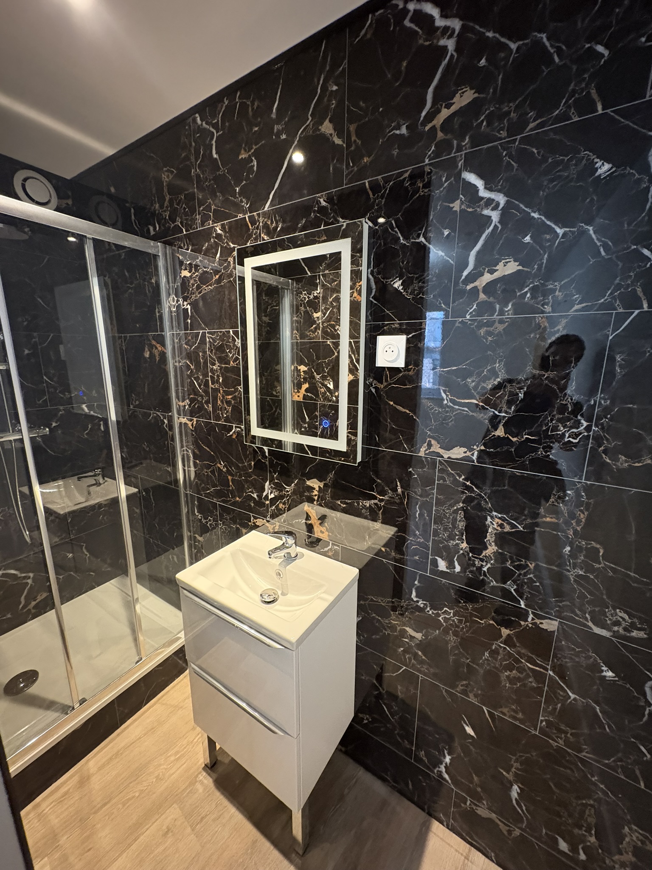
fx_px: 352
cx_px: 326
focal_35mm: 14
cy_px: 435
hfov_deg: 85.7
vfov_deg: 102.1
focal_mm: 2.22
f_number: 2.2
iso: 800
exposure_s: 1/33
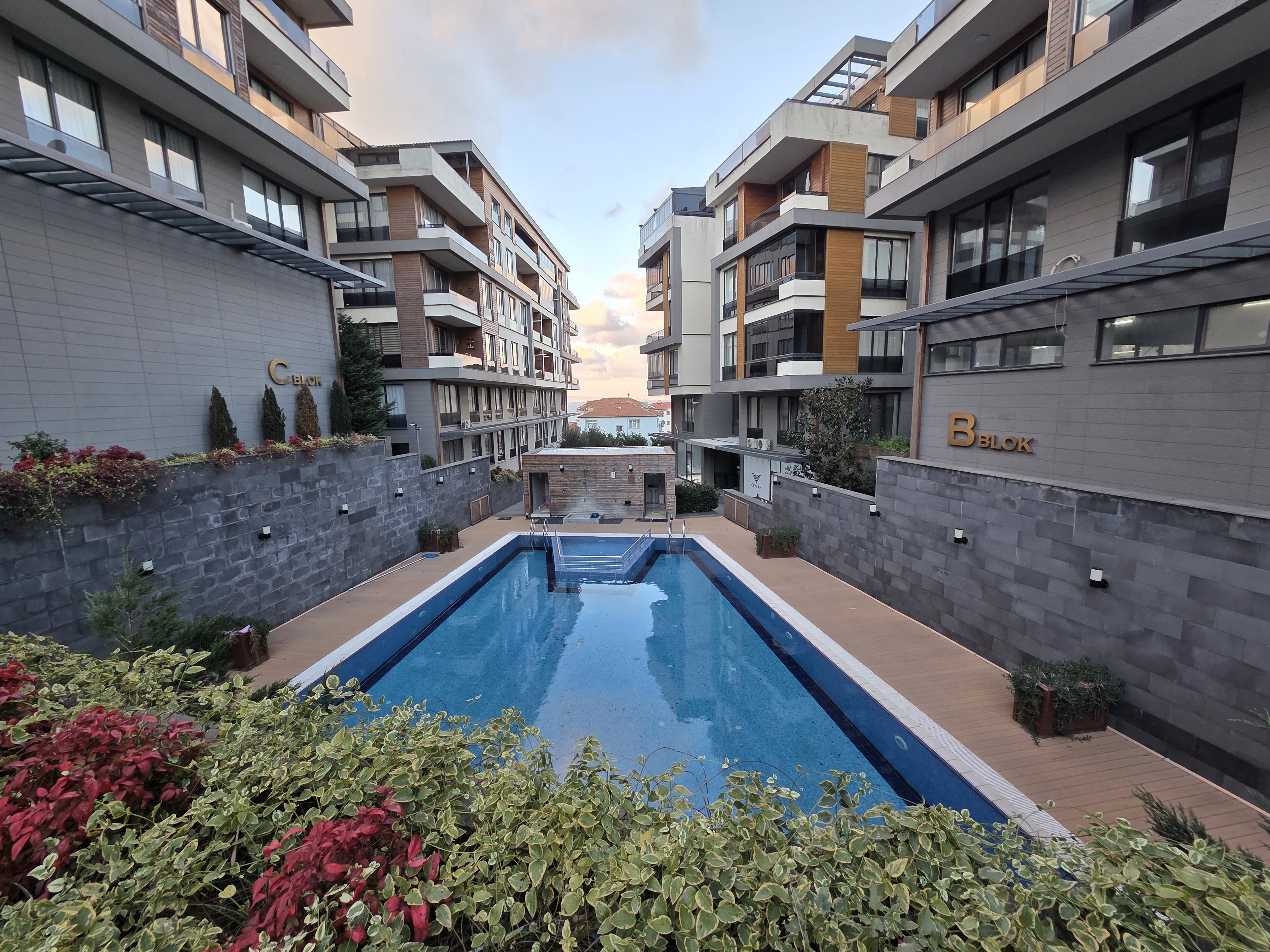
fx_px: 477
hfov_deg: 106.2
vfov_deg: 89.9
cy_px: 476
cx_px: 635
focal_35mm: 13
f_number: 2.2
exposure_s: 1/100
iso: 64
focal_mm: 2.2
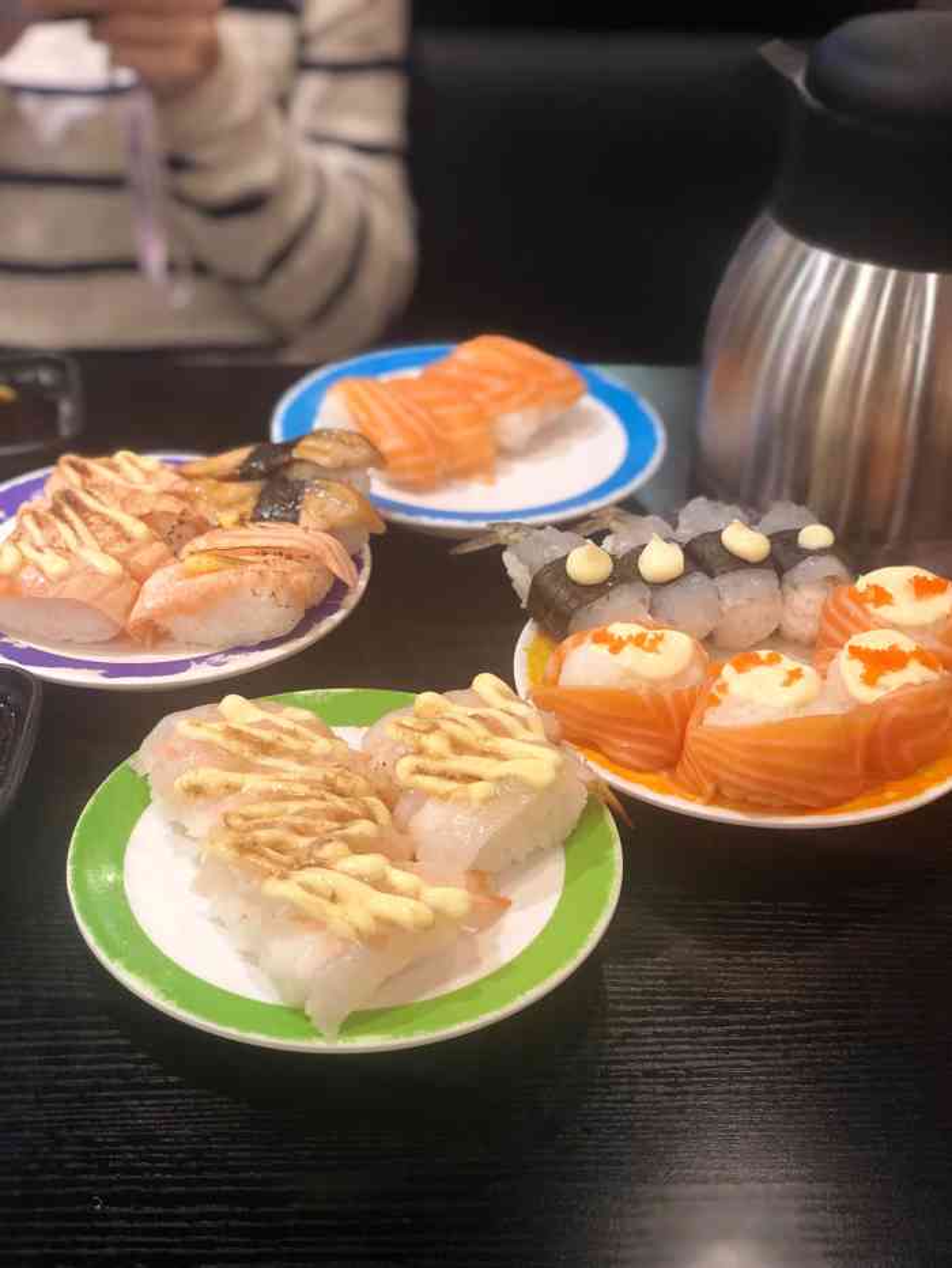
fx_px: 1906
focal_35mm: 52
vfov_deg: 36.8
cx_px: 476
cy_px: 634
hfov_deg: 28.0
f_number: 2.4
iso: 160
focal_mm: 6
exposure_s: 1/15
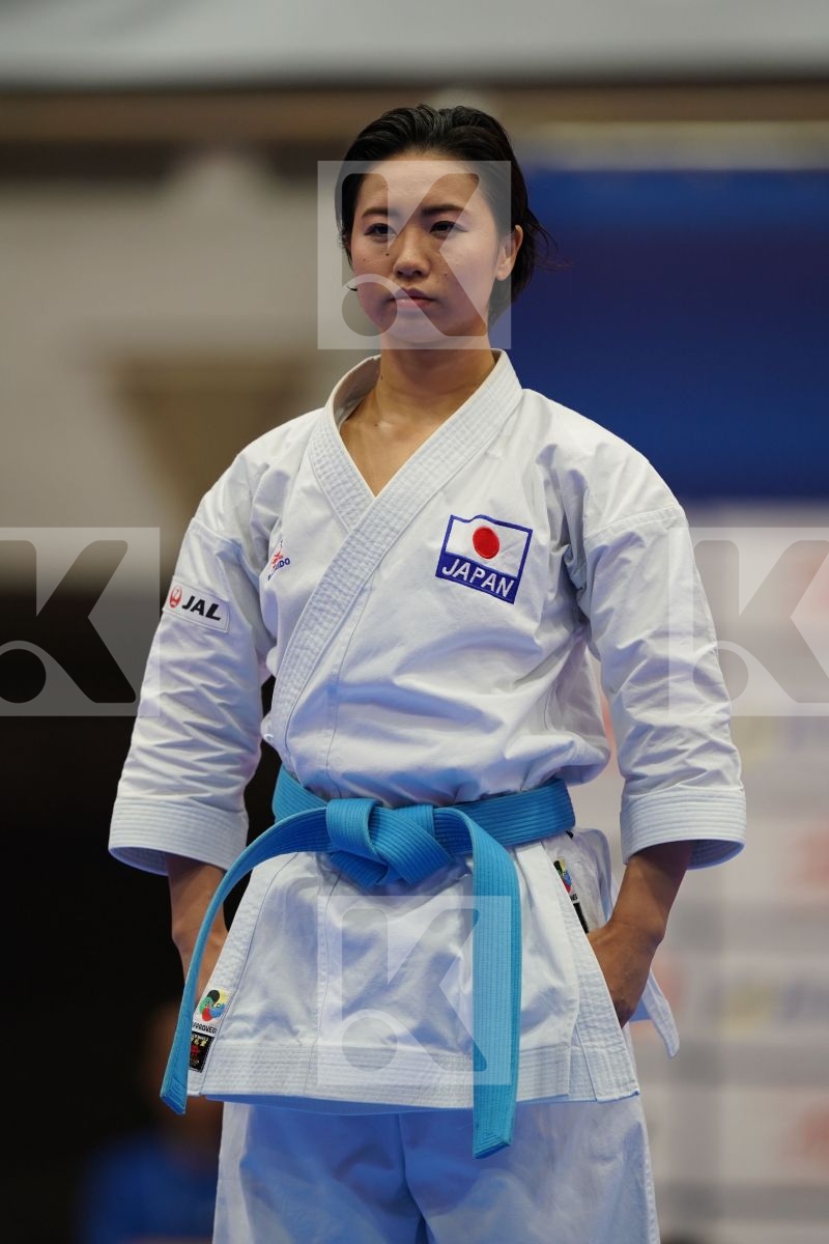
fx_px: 13816
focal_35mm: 400
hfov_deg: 3.4
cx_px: 414
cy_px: 622
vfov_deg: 5.2
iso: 1250
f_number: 2.8
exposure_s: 1/400
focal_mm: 400
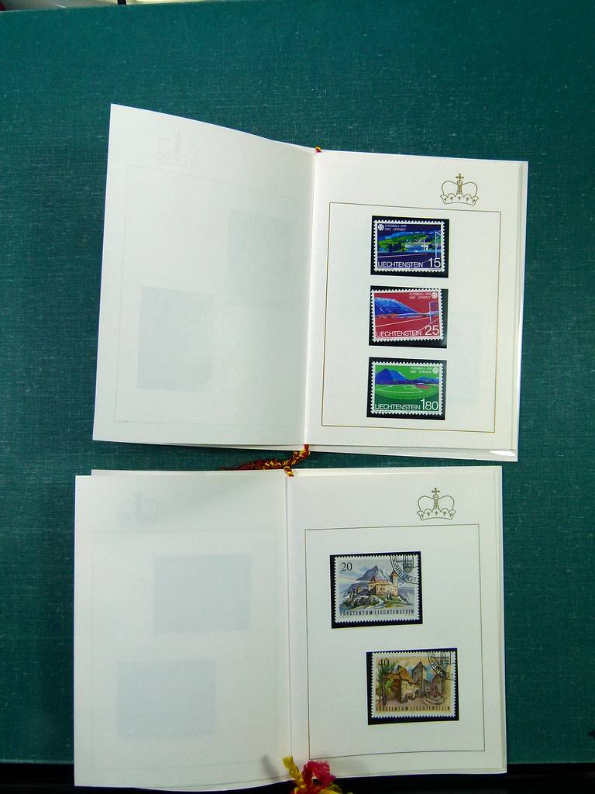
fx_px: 573
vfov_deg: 69.4
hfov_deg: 54.9
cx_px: 298
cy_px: 397
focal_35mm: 25
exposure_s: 1/125
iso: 100
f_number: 4
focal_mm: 4.5
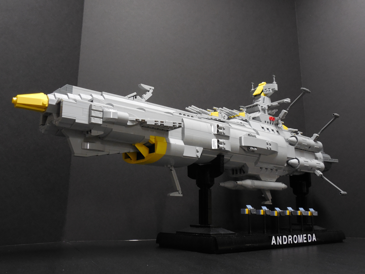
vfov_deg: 45.4
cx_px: 182
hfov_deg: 58.4
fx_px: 327
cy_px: 137
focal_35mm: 31
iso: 400
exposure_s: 1/10
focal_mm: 5.6
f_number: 3.6
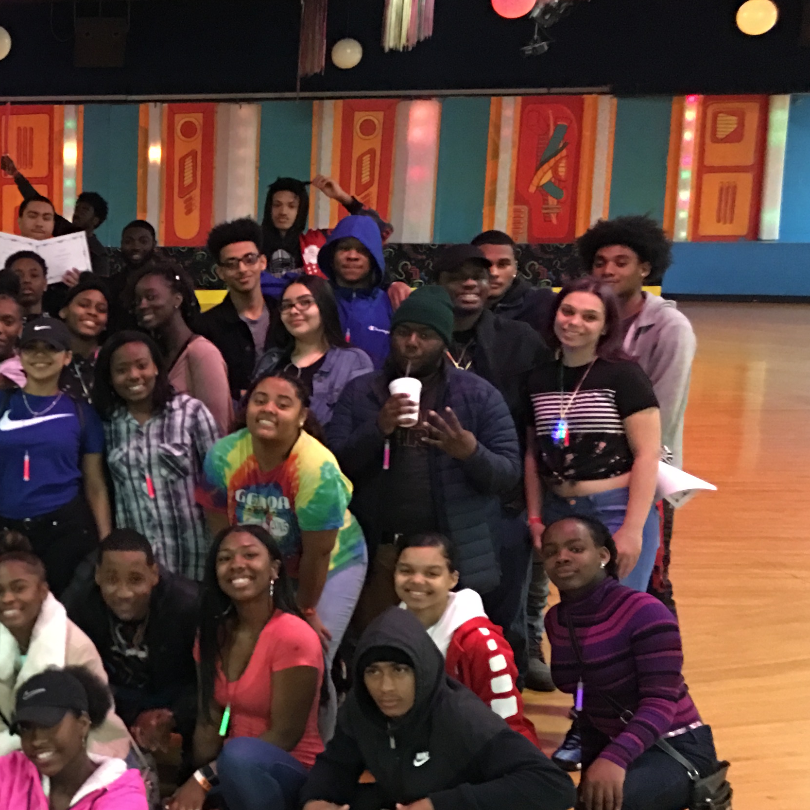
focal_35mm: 62
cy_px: 476
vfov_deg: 27.7
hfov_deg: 25.3
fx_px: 1641
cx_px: -131
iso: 80
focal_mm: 4.15
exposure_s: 1/4
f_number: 2.2
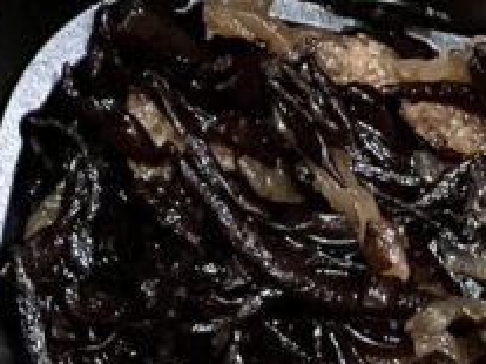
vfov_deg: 7.6
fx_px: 2427
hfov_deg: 10.7
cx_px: -411
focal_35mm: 173
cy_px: -679
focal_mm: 3.99
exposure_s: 1/60
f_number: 1.8
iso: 100
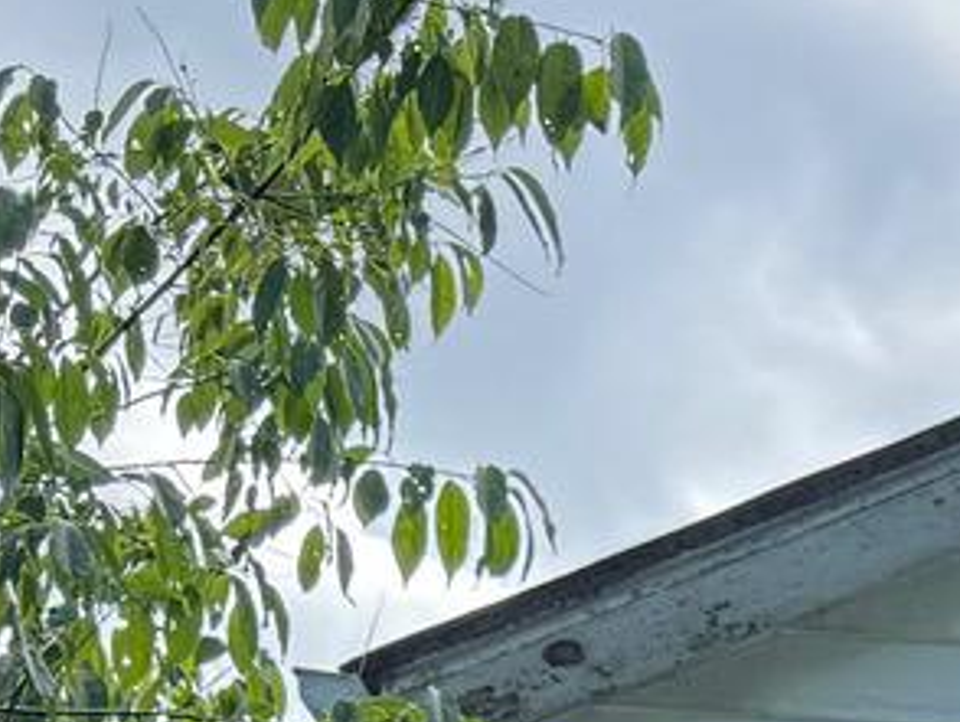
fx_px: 4635
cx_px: 2005
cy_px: 2071
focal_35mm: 167
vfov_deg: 7.8
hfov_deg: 10.7
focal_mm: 6.76
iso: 80
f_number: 1.78
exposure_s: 1/1366
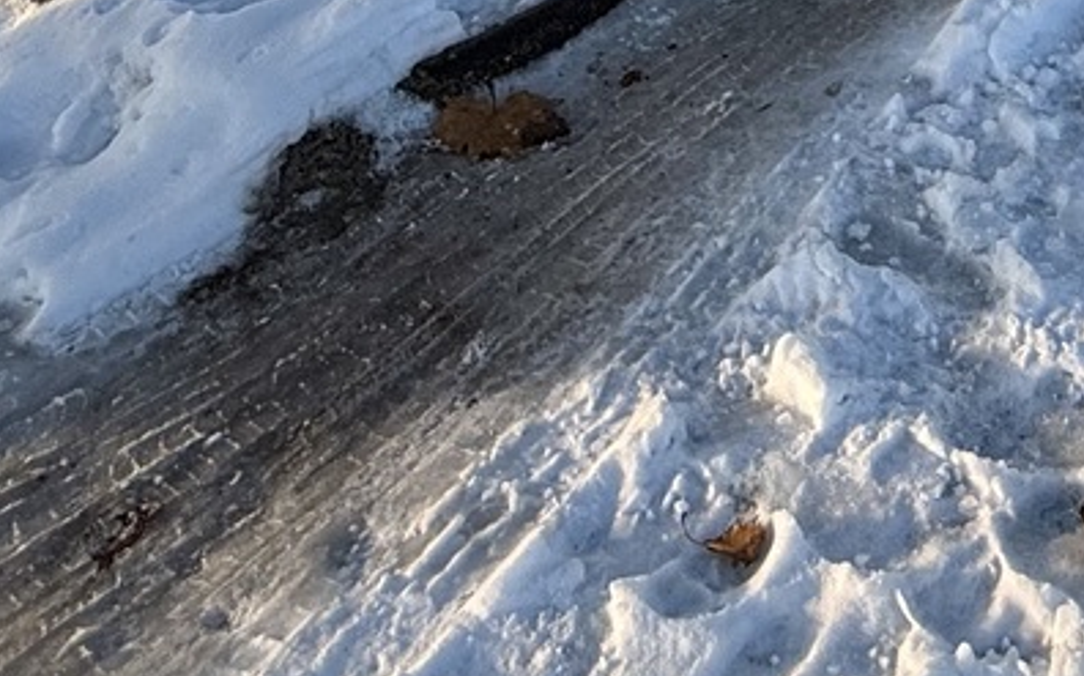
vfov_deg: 16.9
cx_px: 1018
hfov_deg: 34.9
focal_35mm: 54
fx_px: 1594
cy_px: -725
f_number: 2.2
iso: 50
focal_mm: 2.22
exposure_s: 1/901
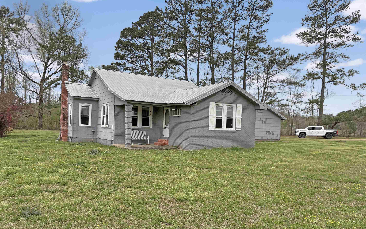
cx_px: 183
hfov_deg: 66.5
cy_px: 129
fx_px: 279
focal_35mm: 28
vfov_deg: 44.4
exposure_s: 1/873
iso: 50
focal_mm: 5.96
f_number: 1.6
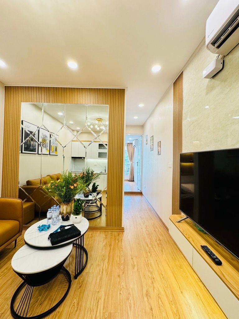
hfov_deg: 85.7
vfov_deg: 102.1
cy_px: 160
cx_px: 120
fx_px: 129
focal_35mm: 14
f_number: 2.2
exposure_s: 1/100
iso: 200
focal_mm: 2.22
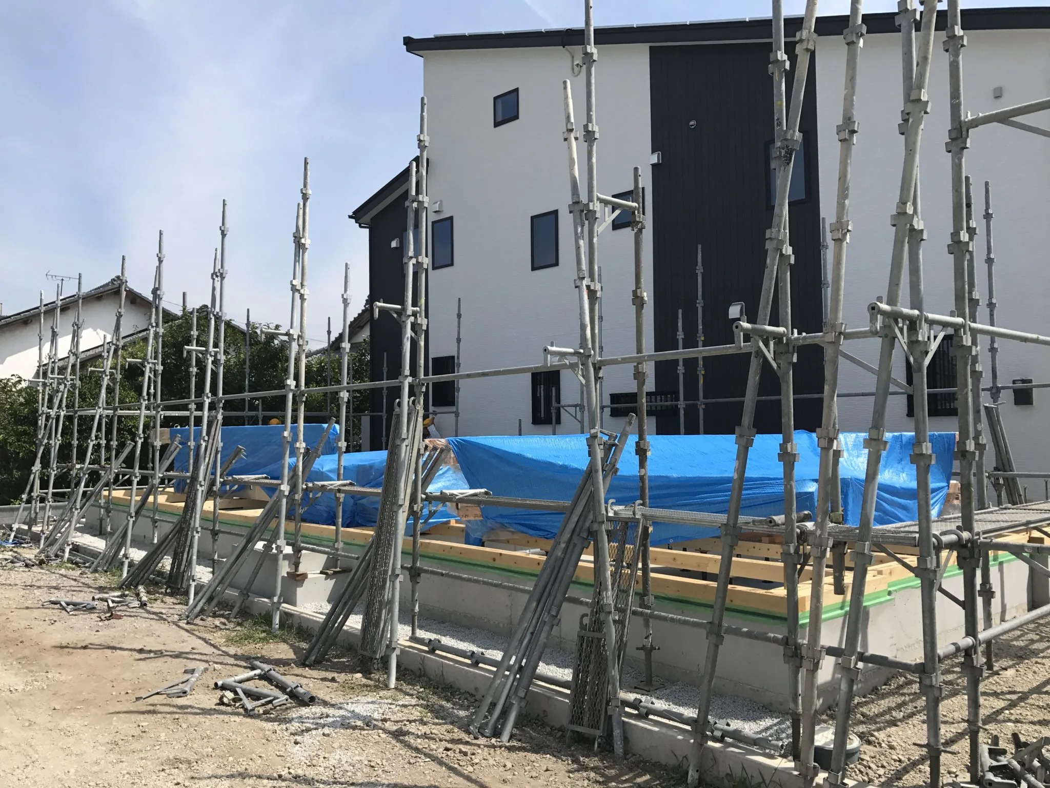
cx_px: 525
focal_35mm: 28
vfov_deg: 49.7
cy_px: 394
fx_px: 849
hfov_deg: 63.4
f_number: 1.8
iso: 20
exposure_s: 1/2907
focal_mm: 3.99
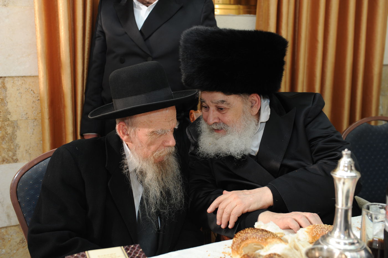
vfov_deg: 28.0
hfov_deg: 41.1
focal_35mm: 48
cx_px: 194
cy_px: 129
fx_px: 517
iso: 640
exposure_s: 1/160
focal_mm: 48
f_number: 4.5
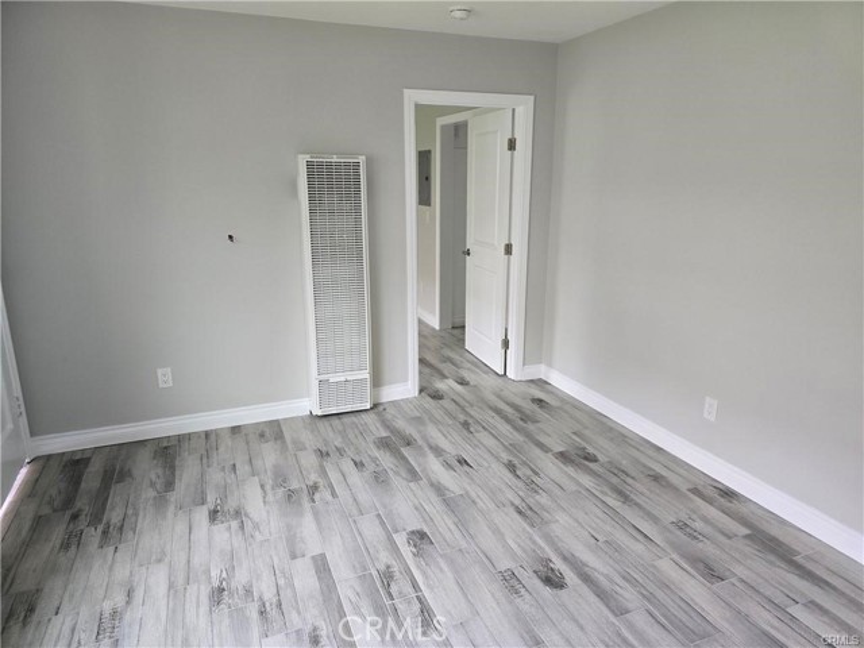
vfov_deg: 58.9
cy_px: 324
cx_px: 432
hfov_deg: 73.9
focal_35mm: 23
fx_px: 574
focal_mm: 6.3
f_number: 1.7
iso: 160
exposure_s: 1/180
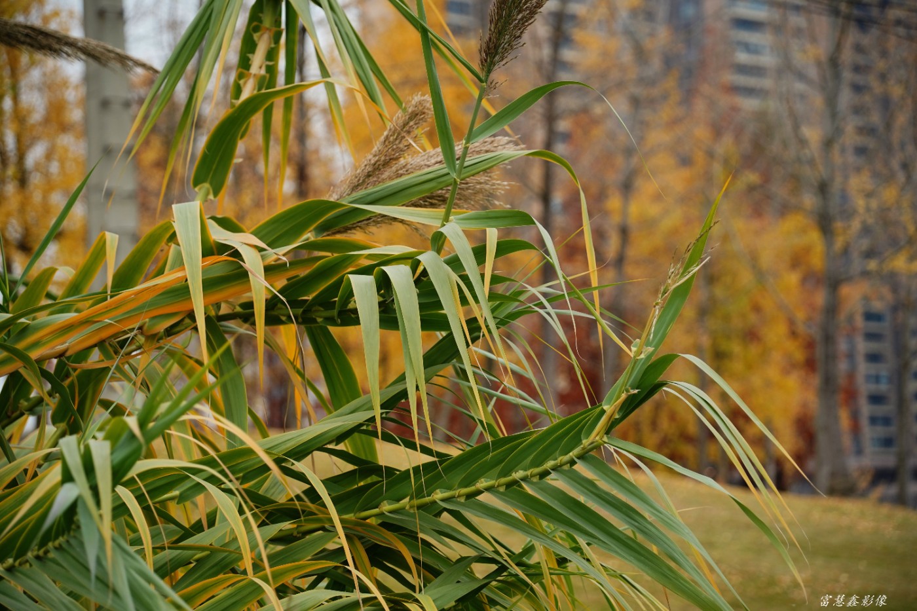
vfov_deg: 12.0
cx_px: 458
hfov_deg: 17.9
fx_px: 2903
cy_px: 306
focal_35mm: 114
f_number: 5.6
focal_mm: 114
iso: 400
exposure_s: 1/500
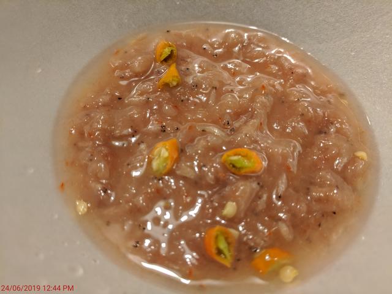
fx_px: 294
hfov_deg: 67.3
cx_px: 196
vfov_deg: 53.1
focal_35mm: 26
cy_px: 147
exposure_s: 1/40
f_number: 2
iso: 386
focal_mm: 4.67
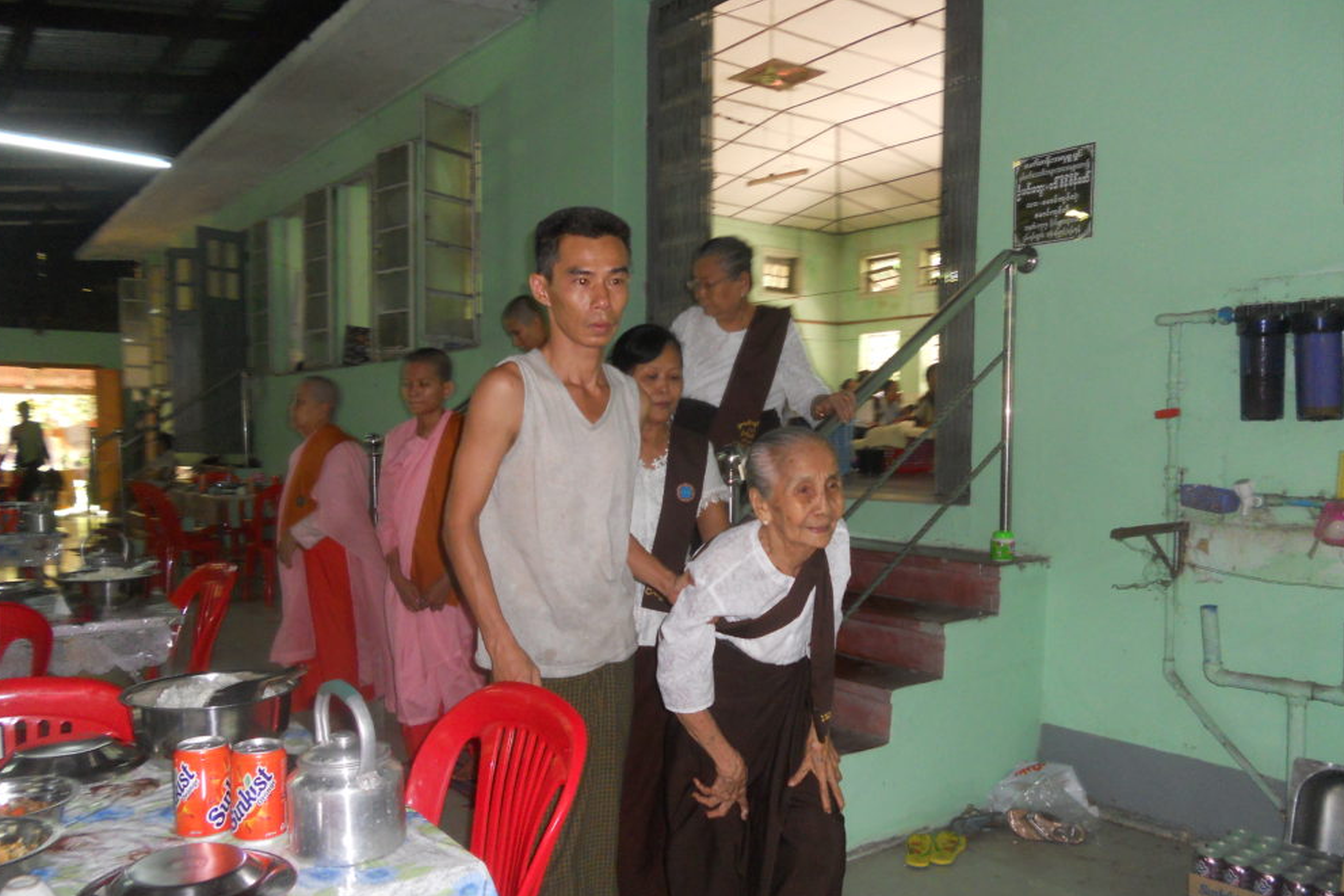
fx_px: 1082
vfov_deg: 44.9
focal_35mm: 29
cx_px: 676
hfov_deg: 63.7
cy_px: 497
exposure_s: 1/25
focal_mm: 4.9
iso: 250
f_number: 3.2
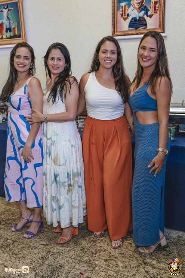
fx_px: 277
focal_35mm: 36
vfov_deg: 53.1
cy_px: 139
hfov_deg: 36.9
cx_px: 92
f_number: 2.5
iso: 2500
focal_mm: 24
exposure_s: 1/320
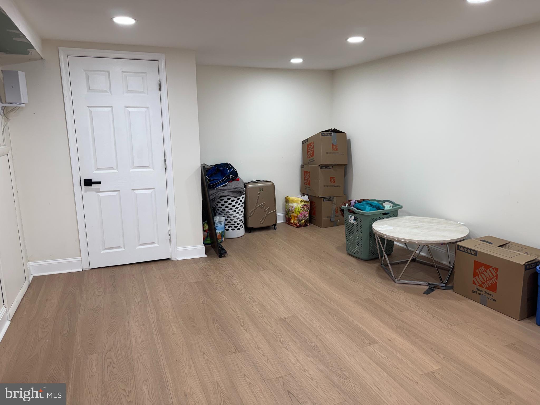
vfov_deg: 56.8
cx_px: 270
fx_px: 374
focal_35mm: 24
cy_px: 202
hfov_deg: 71.6
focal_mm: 6.76
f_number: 1.78
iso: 80
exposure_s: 1/120
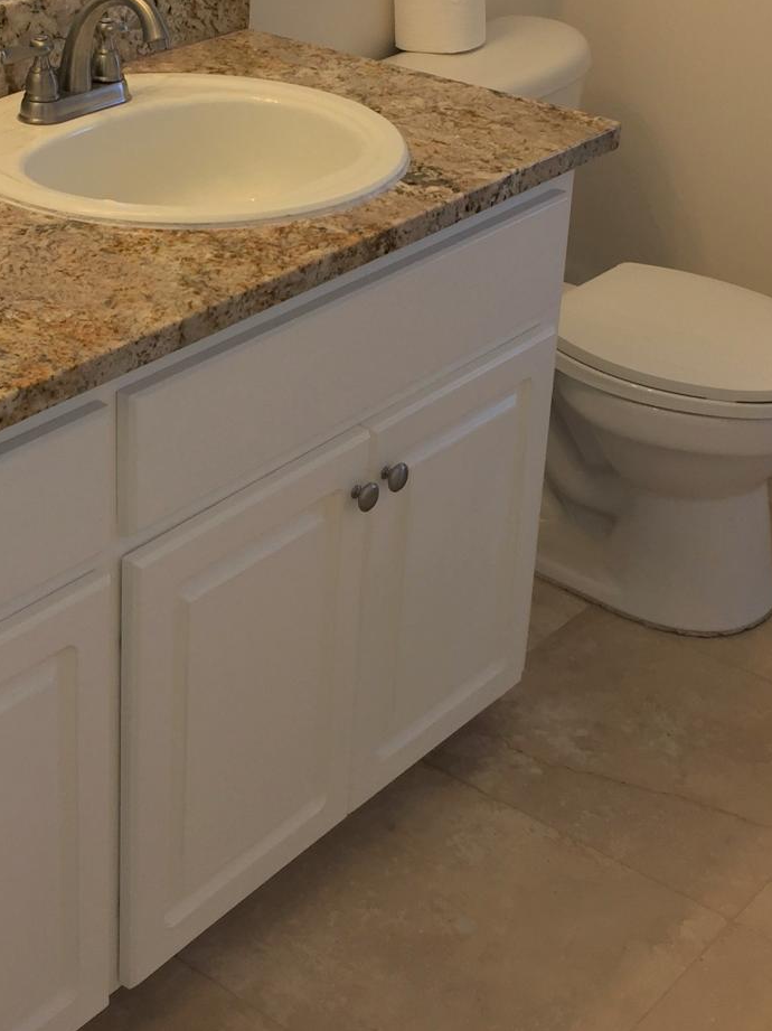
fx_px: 1875
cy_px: 309
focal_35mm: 63
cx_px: 261
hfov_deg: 23.2
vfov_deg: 30.4
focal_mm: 4.15
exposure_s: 1/60
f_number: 2.2
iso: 32
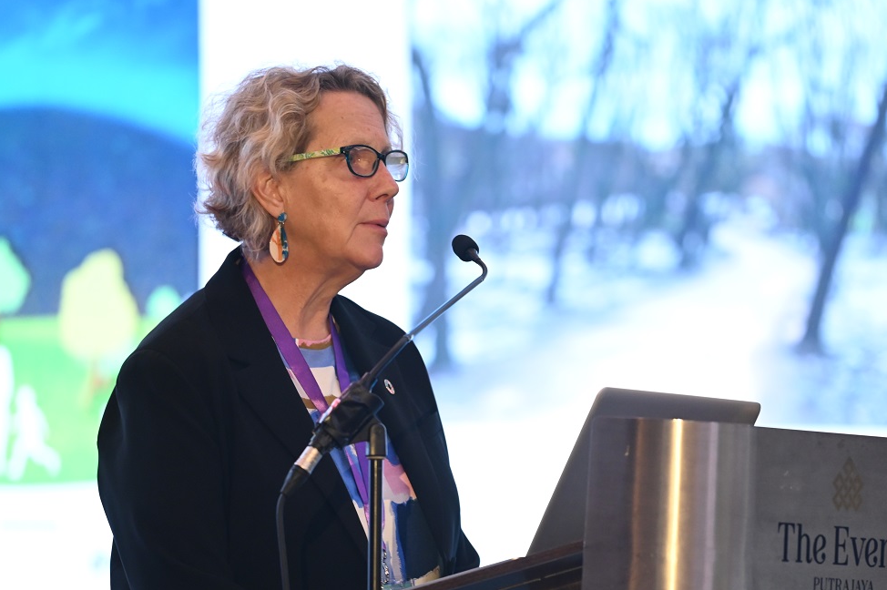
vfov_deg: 6.0
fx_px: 5614
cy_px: 359
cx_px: 494
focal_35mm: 228
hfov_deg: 9.0
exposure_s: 1/125
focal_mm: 185
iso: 2500
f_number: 4
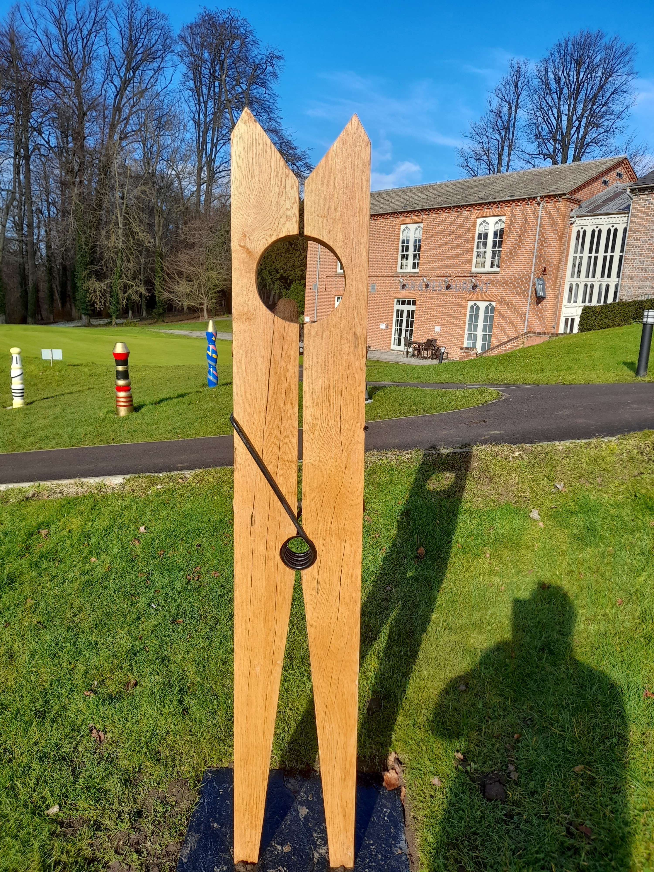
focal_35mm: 25
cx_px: 327
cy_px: 436
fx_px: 630
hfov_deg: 54.9
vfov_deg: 69.4
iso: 20
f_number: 2
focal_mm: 4.6
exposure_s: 1/479
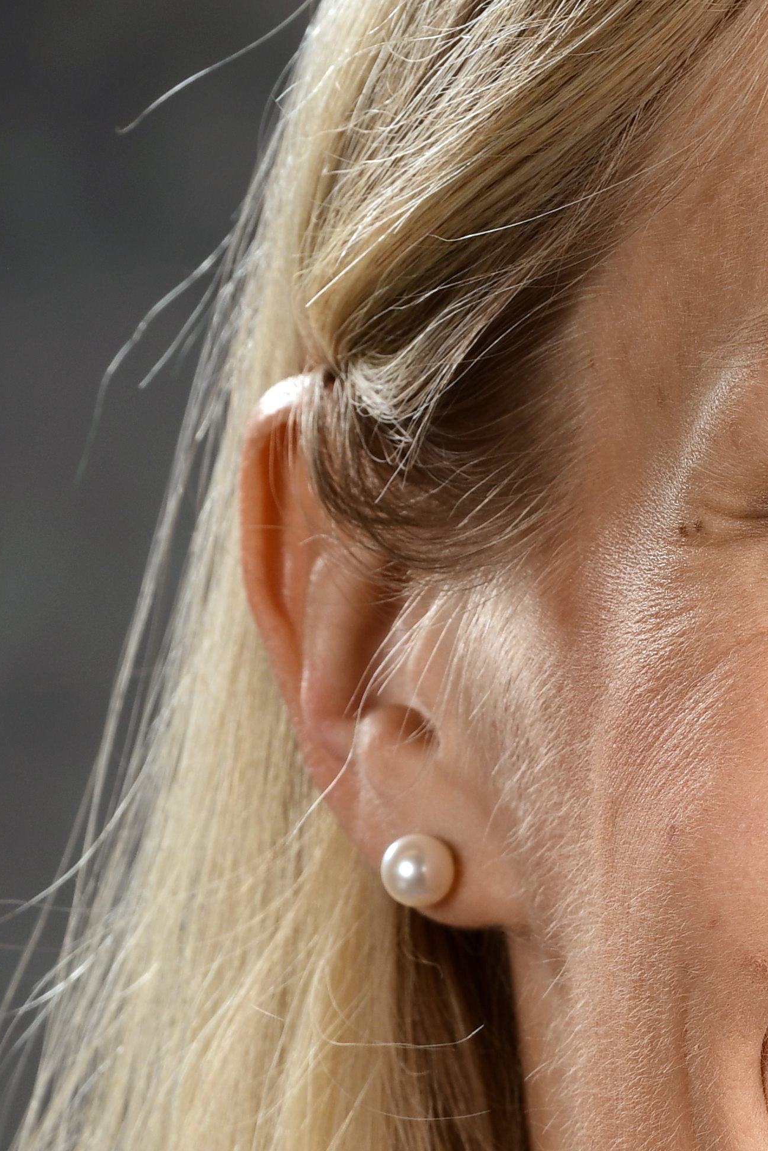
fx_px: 17596
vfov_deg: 3.7
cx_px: 1044
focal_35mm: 550
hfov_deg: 2.5
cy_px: 1482
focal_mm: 130
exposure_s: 1/125
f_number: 9
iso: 100
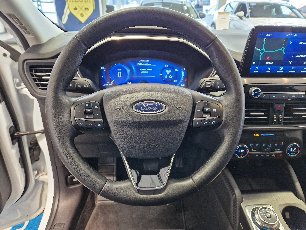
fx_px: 203
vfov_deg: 58.9
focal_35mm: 23
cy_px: 115
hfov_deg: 73.9
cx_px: 153
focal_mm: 5.4
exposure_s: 1/100
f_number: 1.8
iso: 640
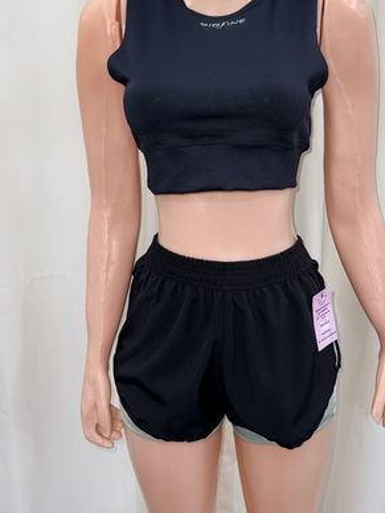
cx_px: 226
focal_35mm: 33
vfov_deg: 54.5
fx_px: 489
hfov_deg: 42.8
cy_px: 182
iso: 64
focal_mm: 6.76
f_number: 1.78
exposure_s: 1/100
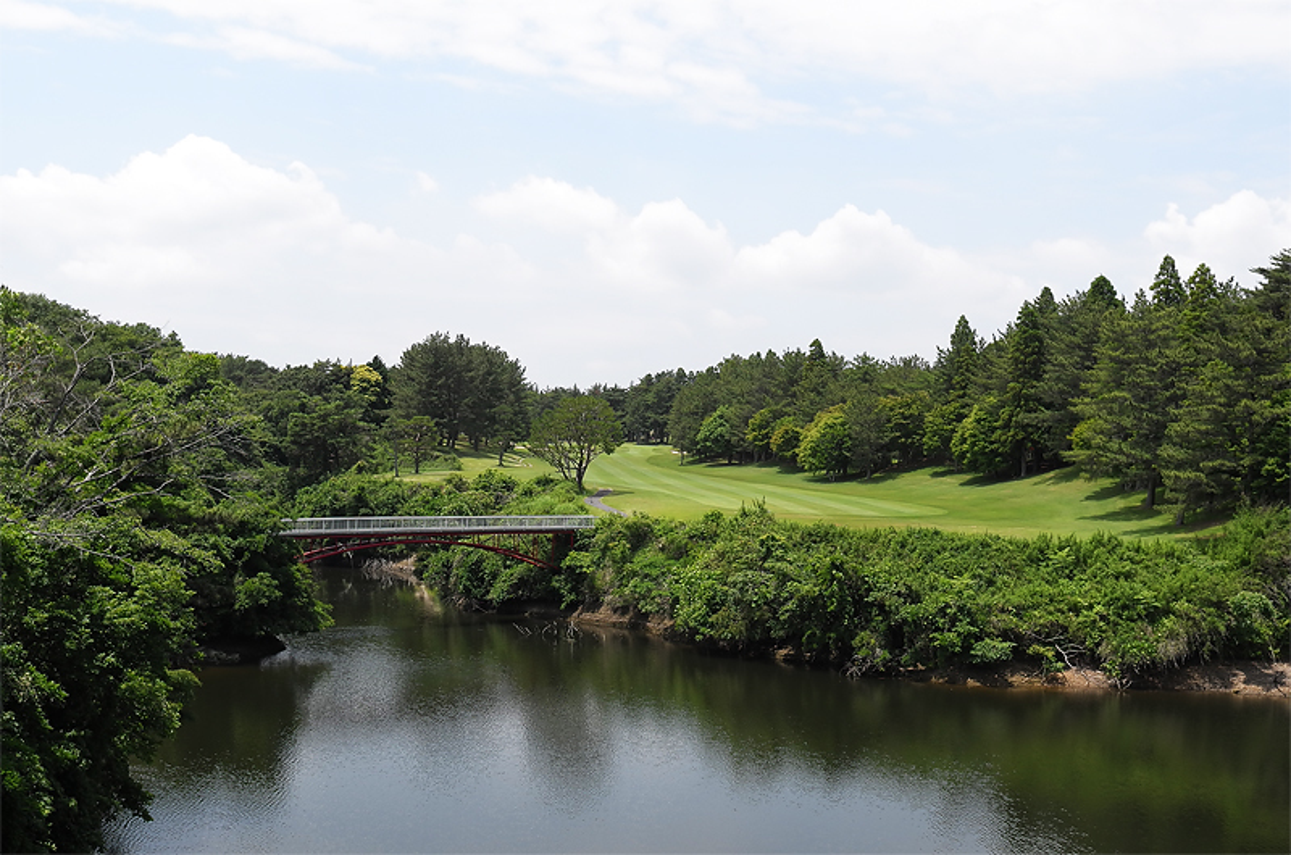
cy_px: 428
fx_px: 1288
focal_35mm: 36
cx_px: 646
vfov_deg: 36.7
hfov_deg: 53.2
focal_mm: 24
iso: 100
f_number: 8
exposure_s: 1/640
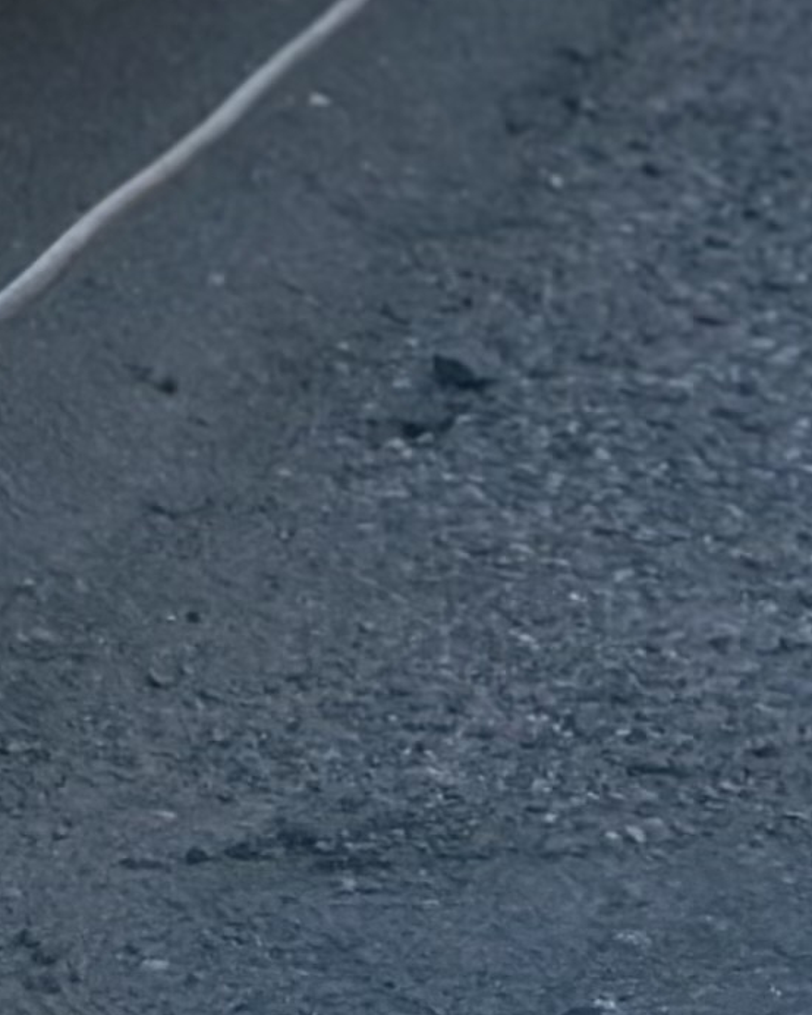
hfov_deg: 5.3
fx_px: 8197
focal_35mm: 273
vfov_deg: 7.0
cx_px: -1652
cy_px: -468
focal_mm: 6.86
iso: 80
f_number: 1.78
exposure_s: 1/2304
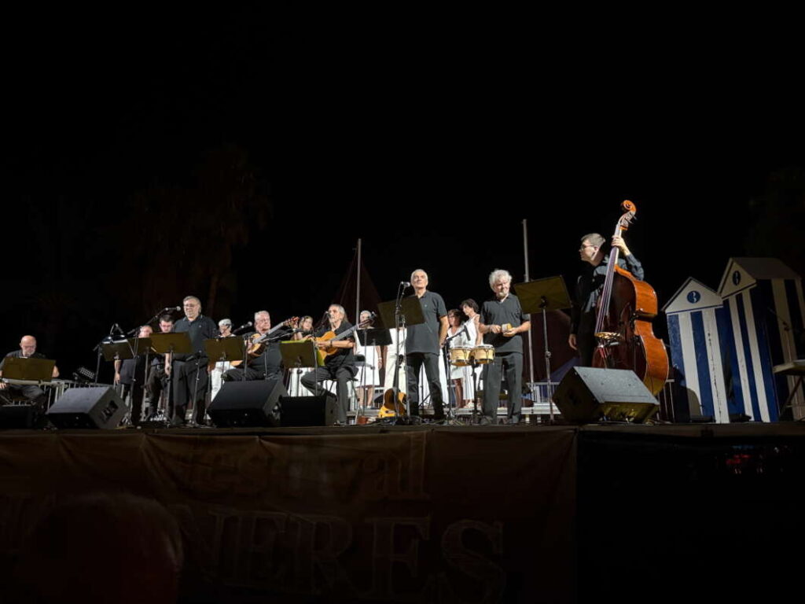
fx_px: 558
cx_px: 402
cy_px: 302
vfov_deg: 56.8
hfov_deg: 71.6
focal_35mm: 24
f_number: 1.78
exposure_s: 1/30
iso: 1600
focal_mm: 6.76
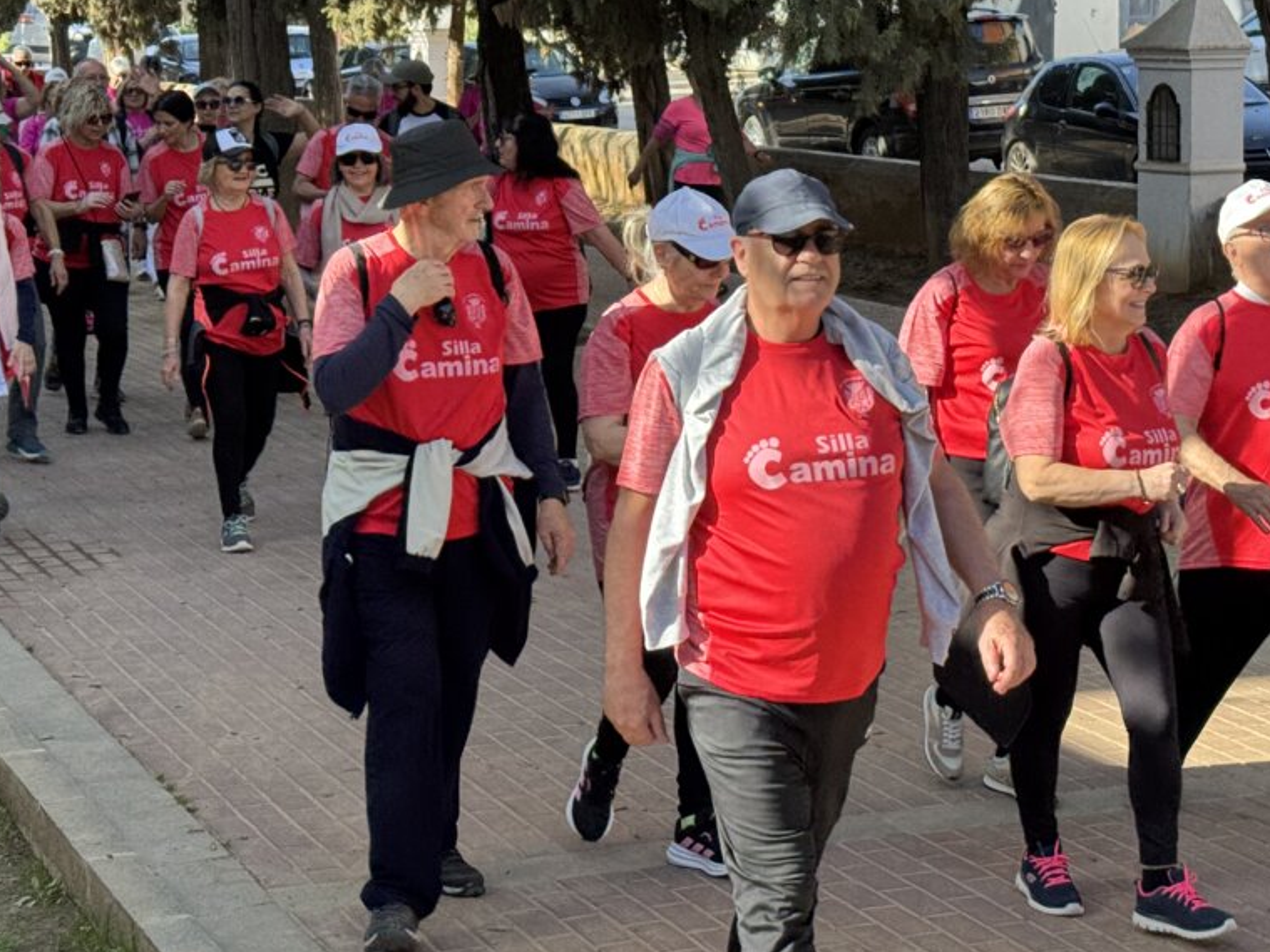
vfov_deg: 18.1
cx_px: 661
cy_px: 209
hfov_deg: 24.1
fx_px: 2971
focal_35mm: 81
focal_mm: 6.76
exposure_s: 1/832
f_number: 1.78
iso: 64
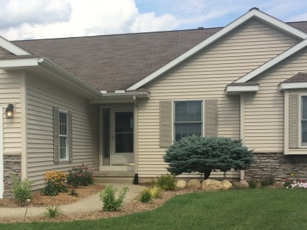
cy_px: 160
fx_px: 470
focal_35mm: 53
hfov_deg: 35.7
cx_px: 92
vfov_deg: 27.3
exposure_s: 1/2053
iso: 32
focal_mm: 4.15
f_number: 2.2
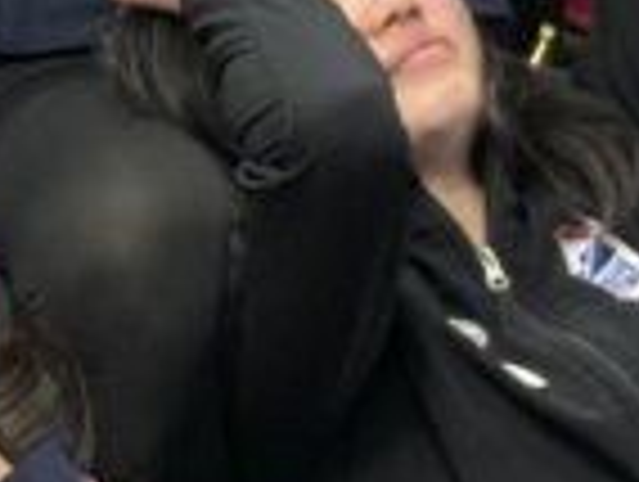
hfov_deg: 7.5
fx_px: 4863
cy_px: -241
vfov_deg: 5.6
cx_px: 112
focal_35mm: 263
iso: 125
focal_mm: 6.76
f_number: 1.78
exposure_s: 1/60
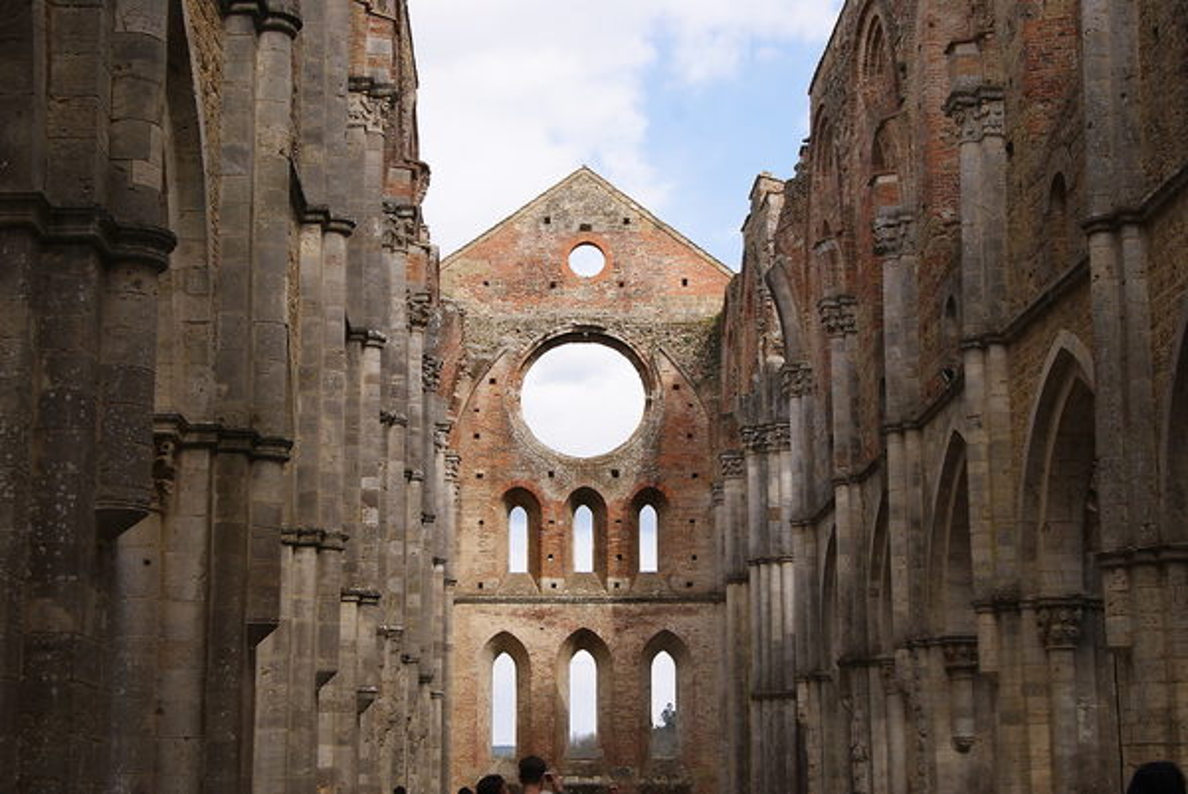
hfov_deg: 37.8
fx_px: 1734
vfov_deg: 25.8
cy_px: 397
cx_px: 594
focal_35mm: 52
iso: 100
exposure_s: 1/100
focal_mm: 35
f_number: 11
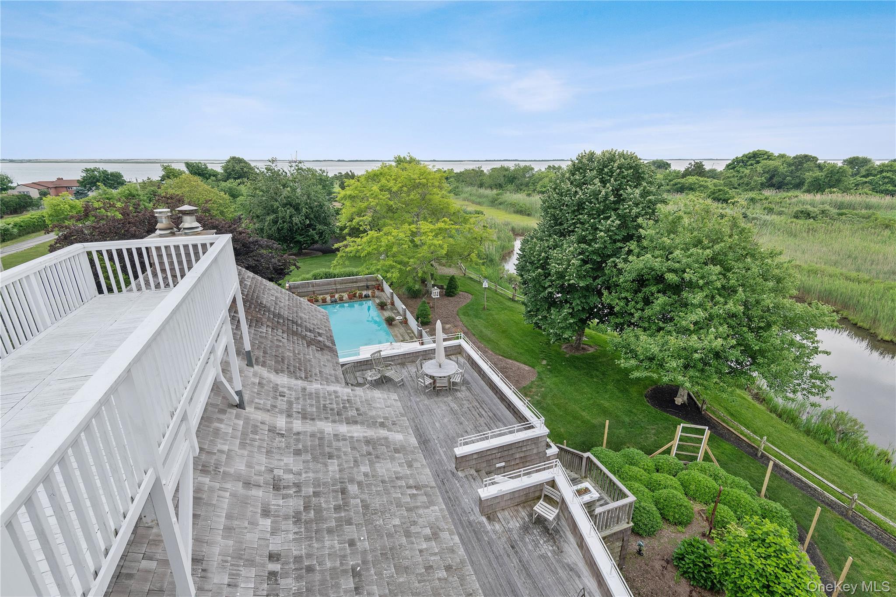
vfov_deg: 73.7
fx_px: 398
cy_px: 298
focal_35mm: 16
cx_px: 448
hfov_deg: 96.7
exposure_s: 1/100
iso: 400
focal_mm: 16
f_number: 11
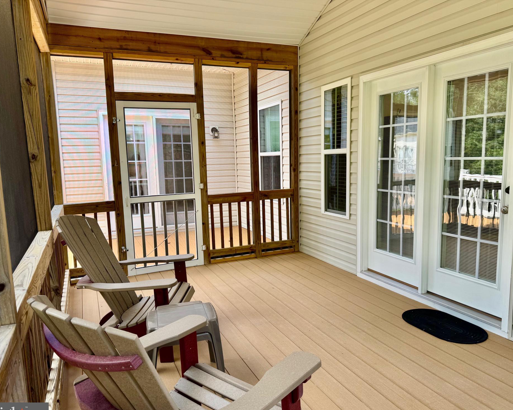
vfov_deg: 54.9
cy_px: 212
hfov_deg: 66.0
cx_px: 264
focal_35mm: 26
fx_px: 395
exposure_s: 1/144
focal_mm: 6.76
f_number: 1.78
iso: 64
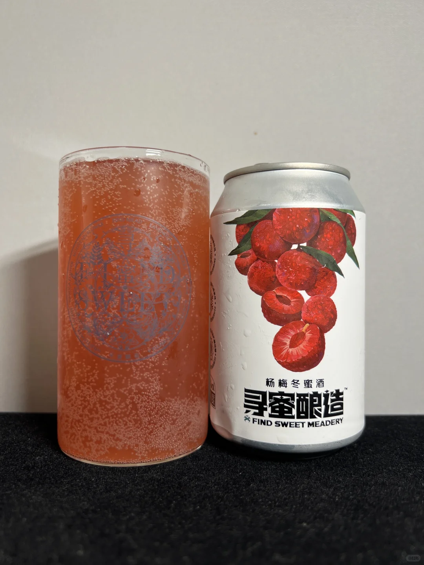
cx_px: 212
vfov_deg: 67.3
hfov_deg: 53.1
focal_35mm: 26
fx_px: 425
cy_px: 282
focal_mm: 5.7
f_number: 1.5
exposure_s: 1/109
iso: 32
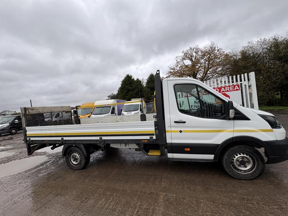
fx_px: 116
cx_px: 144
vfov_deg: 85.7
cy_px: 108
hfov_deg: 102.1
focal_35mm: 14
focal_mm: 2.22
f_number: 2.2
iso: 40
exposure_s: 1/386
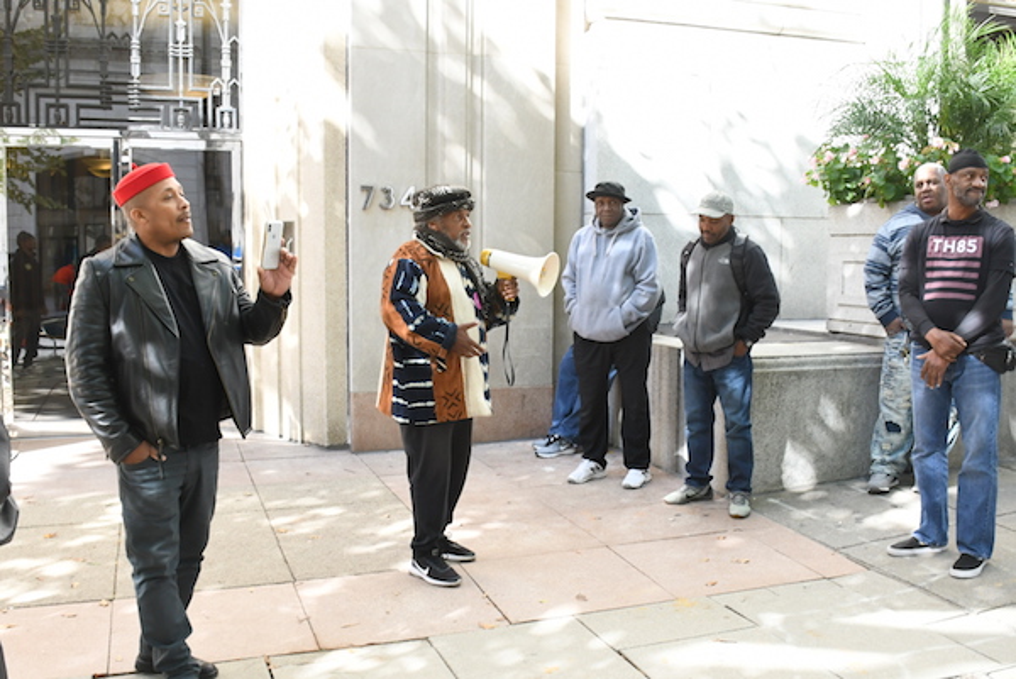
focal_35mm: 36
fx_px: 1017
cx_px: 508
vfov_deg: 36.9
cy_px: 340
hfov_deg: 53.1
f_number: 6.3
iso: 800
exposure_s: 1/200
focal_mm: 18
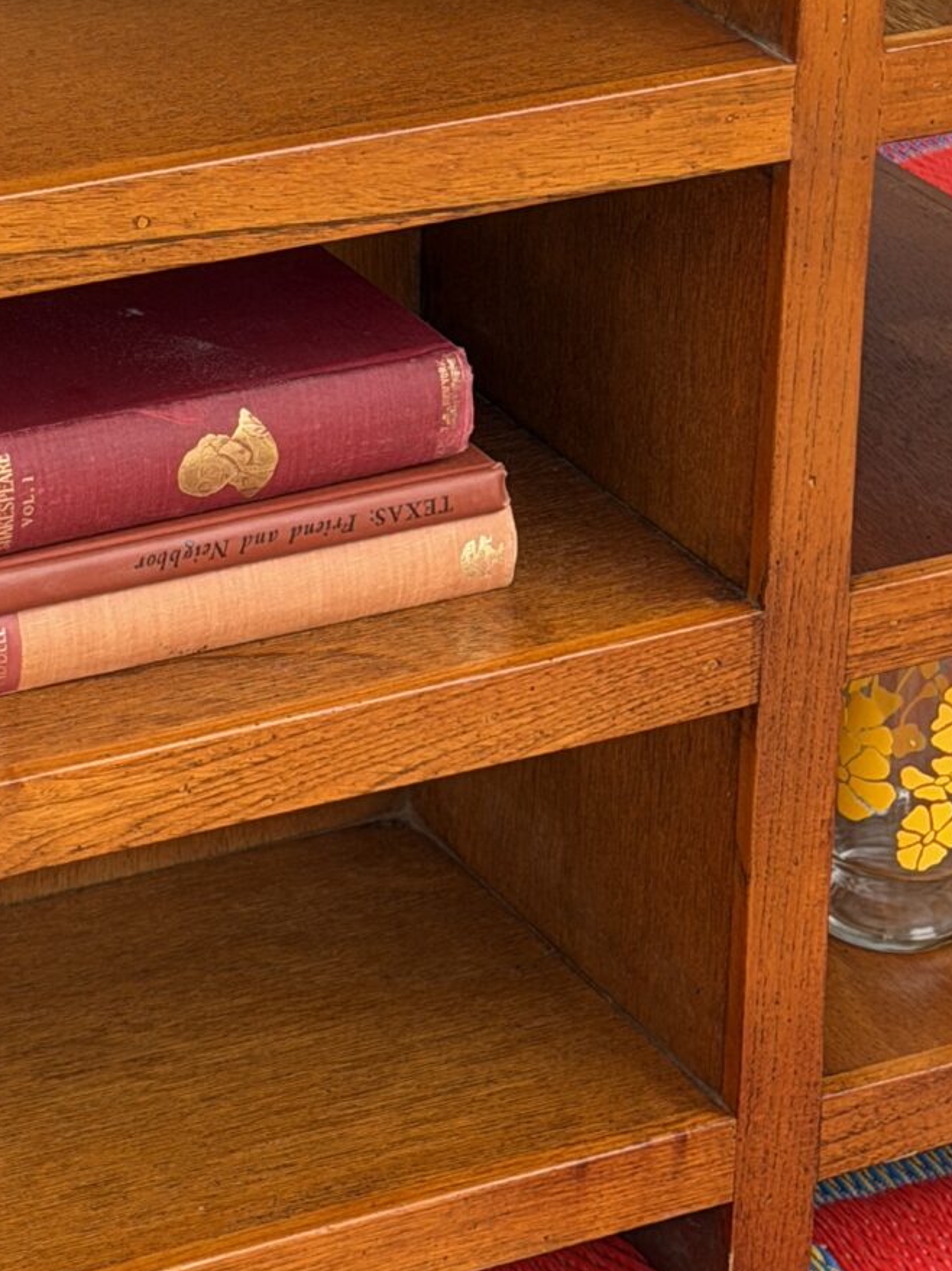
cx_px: 192
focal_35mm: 140
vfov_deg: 14.0
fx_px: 5136
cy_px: 123
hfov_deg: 10.6
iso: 64
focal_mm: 6.76
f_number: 1.78
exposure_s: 1/254
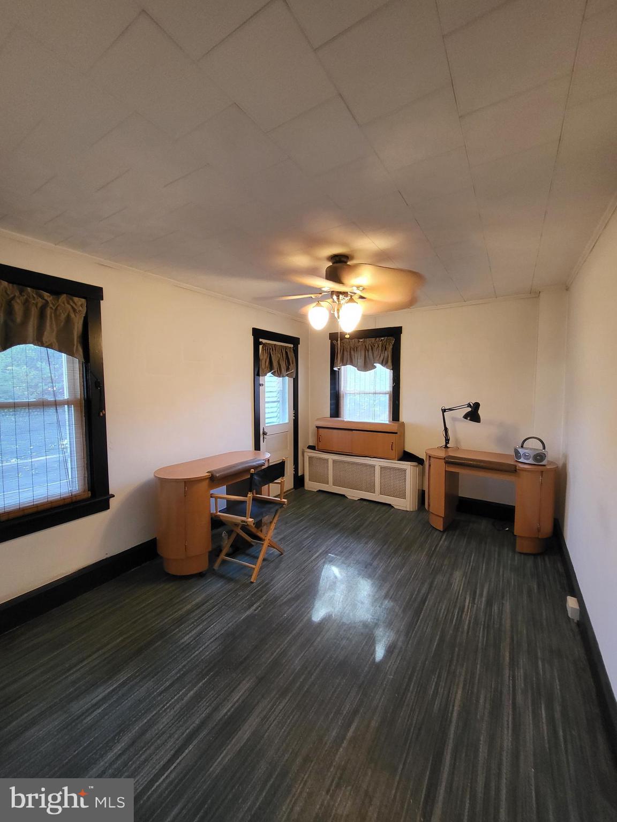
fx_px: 309
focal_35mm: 13
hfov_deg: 89.9
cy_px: 411
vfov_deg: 106.2
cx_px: 308
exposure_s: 1/40
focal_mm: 1.74
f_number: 2.2
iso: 320
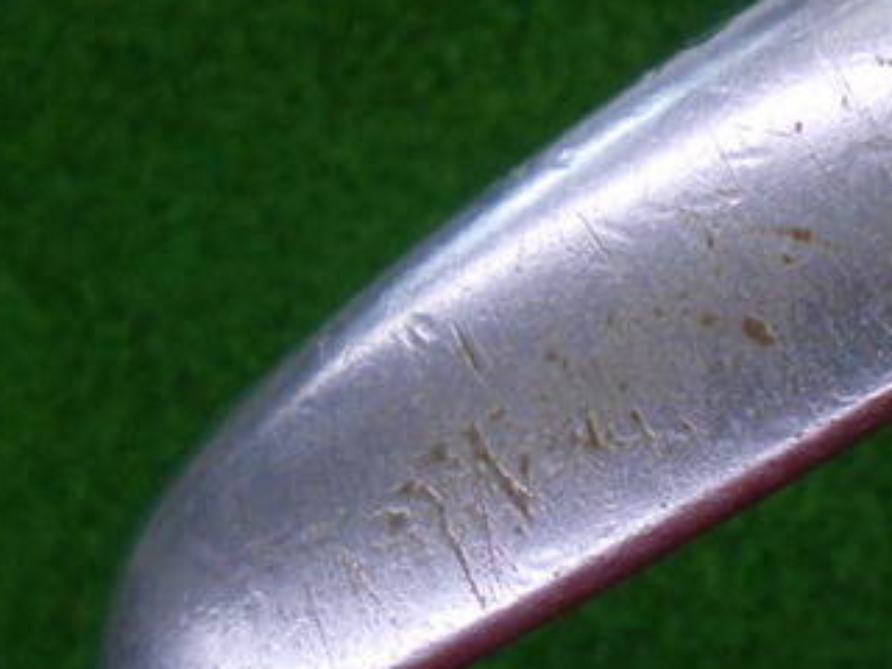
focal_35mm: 52
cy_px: 298
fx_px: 1340
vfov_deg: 28.0
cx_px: 786
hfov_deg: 34.9
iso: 640
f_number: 3.2
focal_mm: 4.6
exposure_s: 1/250
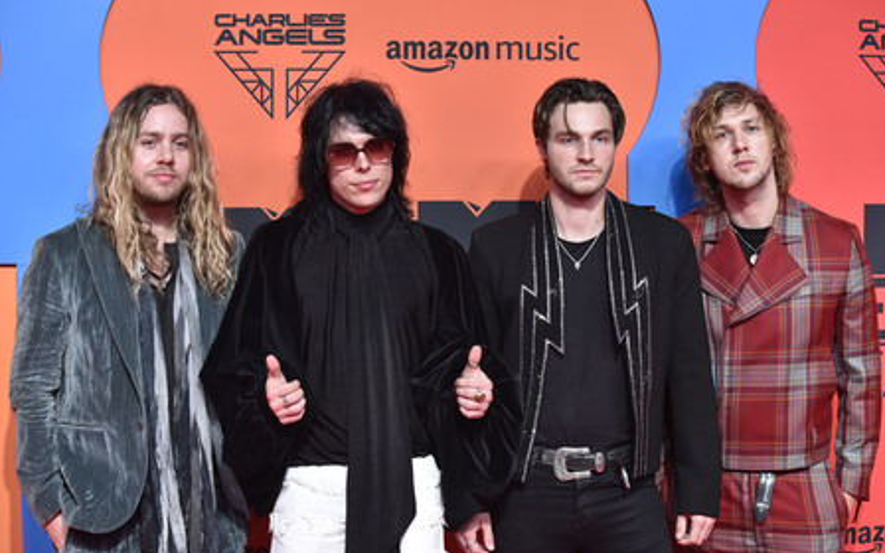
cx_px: 443
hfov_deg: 25.2
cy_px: 292
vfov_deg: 15.9
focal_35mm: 82
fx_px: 1978
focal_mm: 80
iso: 2000
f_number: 3.5
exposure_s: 1/250
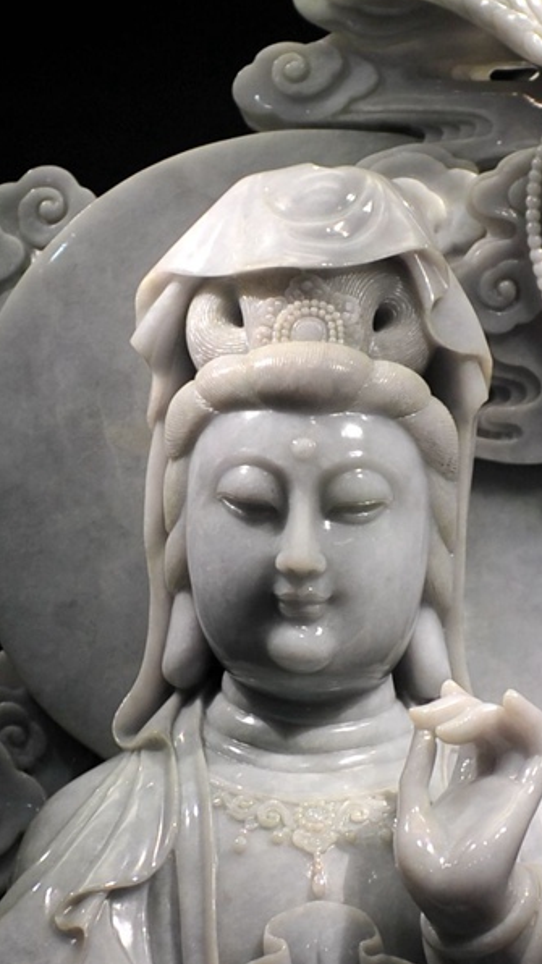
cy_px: 911
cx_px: 308
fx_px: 3451
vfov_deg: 15.7
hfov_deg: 9.0
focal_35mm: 135
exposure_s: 1/125
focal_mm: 48
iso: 400
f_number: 3.2
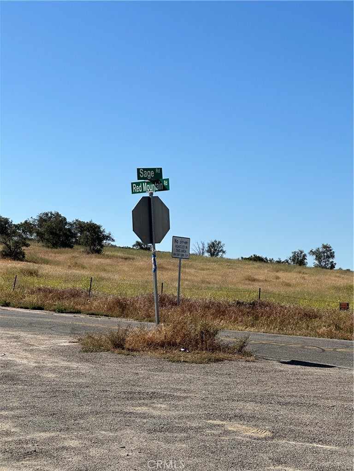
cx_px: 177
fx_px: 1050
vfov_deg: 25.3
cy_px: 236
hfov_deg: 19.1
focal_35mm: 77
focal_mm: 9
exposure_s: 1/1167
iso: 32
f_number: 2.8
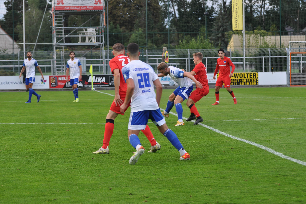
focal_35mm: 135
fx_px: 1146
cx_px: 153
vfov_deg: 10.1
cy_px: 102
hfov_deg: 15.2
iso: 200
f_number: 4.5
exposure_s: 1/125
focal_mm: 90
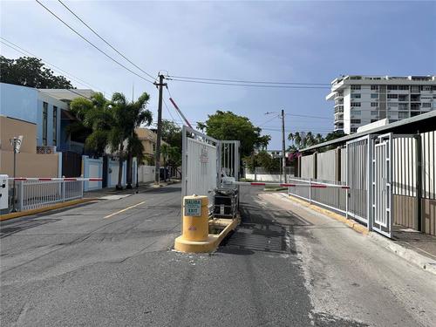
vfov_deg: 56.8
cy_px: 164
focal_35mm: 24
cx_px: 218
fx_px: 302
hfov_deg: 71.6
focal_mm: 6.86
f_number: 1.78
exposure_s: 1/7576
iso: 80
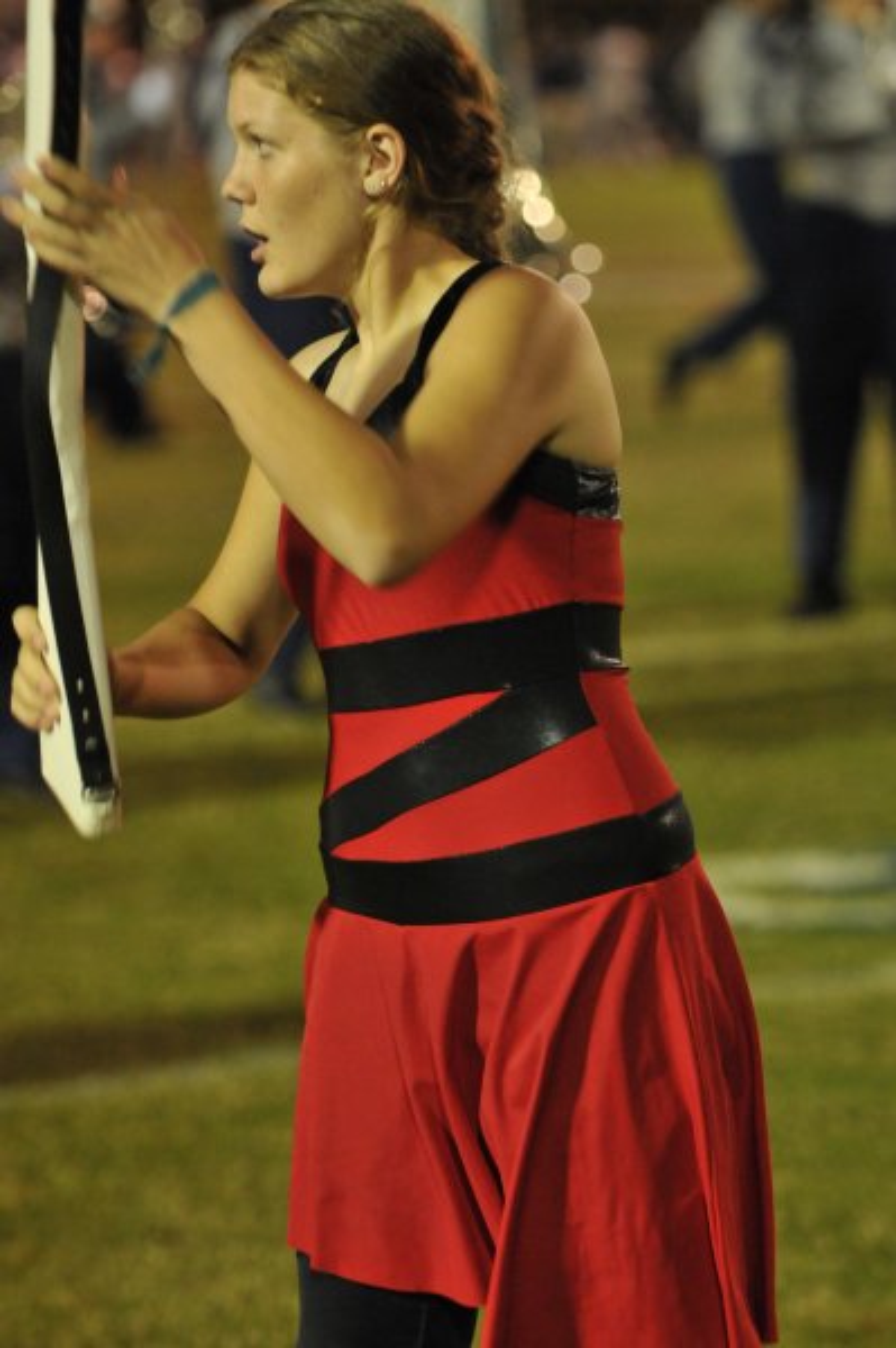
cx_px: 448
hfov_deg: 7.6
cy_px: 674
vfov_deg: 11.4
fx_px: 6731
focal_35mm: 180
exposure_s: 1/250
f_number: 2.8
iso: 1600
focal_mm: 120
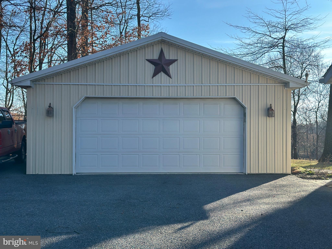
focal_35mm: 48
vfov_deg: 30.3
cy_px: 124
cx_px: 166
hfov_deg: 39.7
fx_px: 460
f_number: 1.78
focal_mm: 6.86
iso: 80
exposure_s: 1/2203
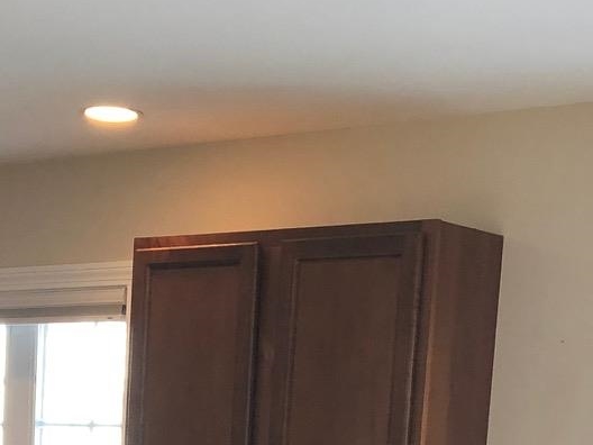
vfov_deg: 12.7
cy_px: 773
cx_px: 54
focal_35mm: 107
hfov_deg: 18.1
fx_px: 1833
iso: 25
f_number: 1.8
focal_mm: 3.99
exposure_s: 1/40
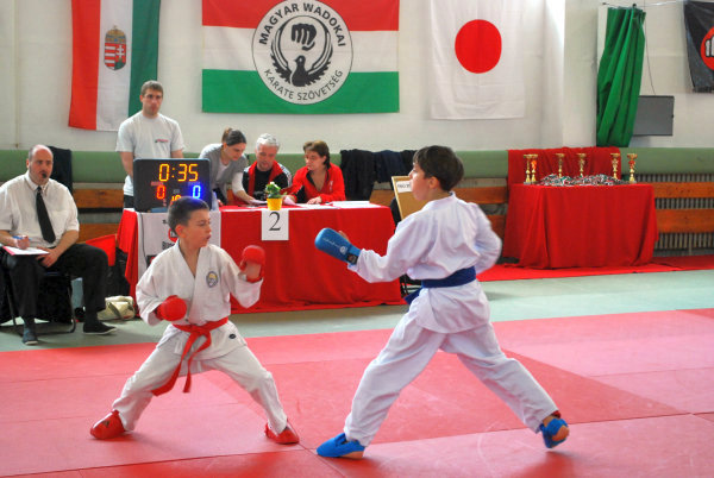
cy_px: 239
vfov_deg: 20.7
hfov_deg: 30.5
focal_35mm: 66
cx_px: 357
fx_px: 1311
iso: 800
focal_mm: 44
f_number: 5.3
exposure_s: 1/125
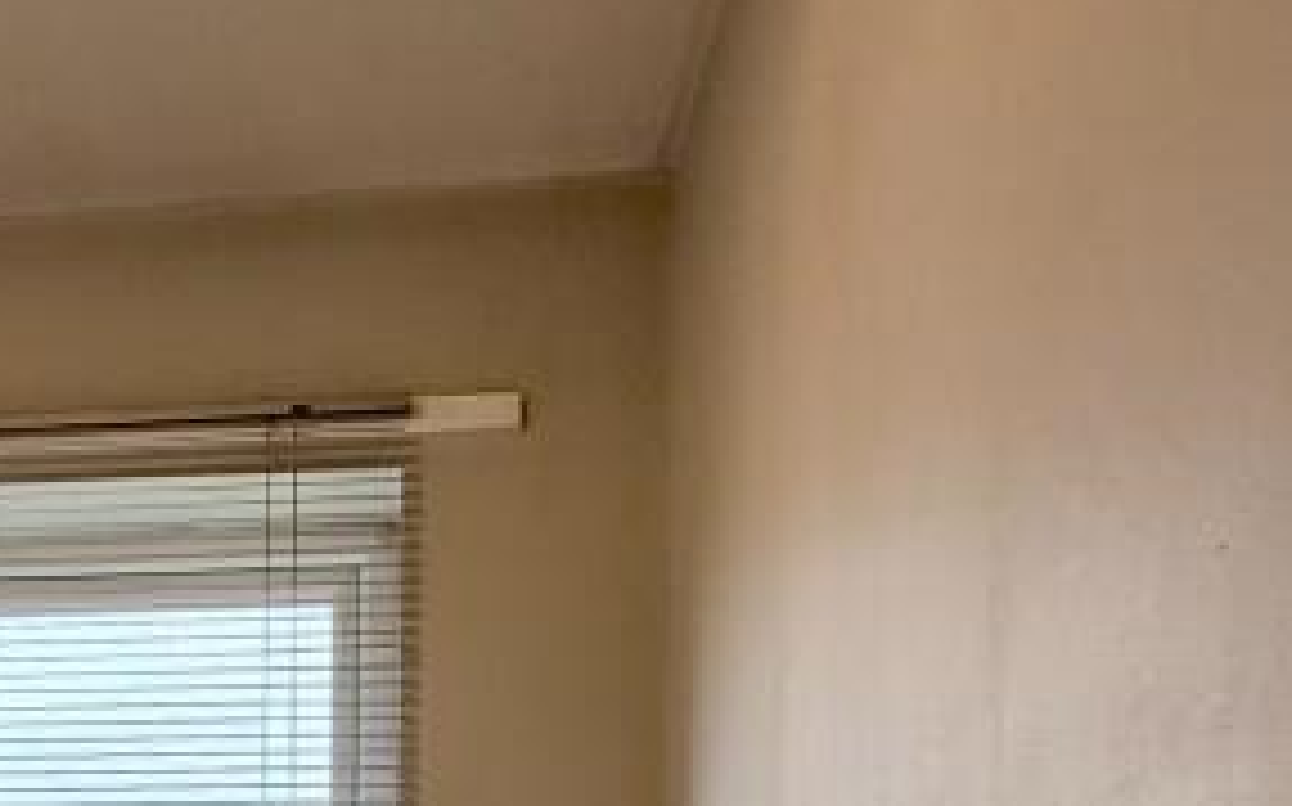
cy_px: 1126
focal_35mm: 53
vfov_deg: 21.4
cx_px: 117
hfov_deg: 35.8
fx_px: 1865
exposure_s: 1/99
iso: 100
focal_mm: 2.22
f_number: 2.2
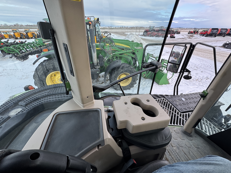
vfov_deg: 85.7
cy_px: 86
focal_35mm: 14
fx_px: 93
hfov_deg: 102.1
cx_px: 116
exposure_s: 1/181
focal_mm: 2.22
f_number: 2.2
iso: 40
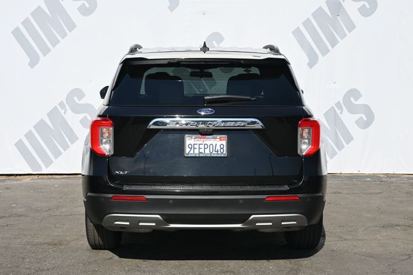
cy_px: 138
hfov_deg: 31.2
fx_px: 740
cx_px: 206
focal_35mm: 64
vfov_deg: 21.1
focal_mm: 43
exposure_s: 1/250
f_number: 6
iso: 100
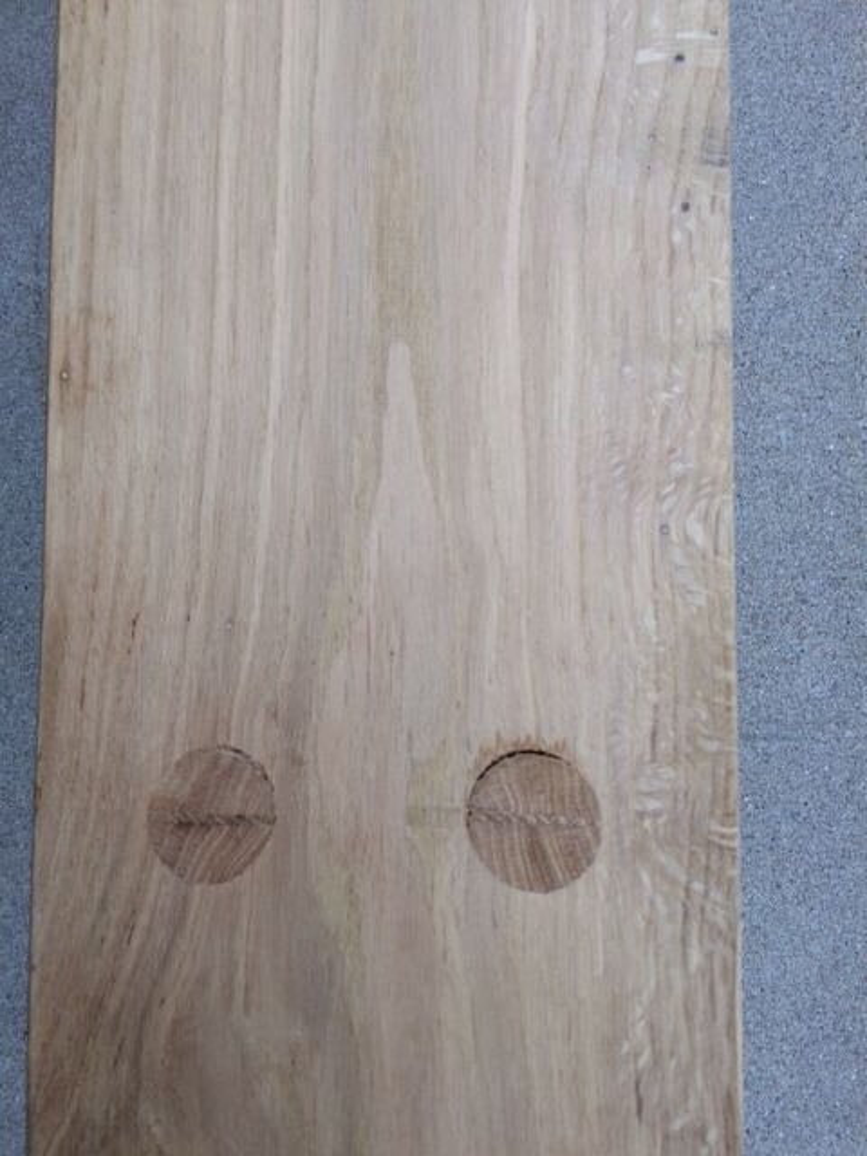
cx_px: 434
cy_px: 578
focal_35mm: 29
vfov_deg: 61.7
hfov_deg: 48.2
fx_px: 968
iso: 32
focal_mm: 4.15
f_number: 2.2
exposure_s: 1/128
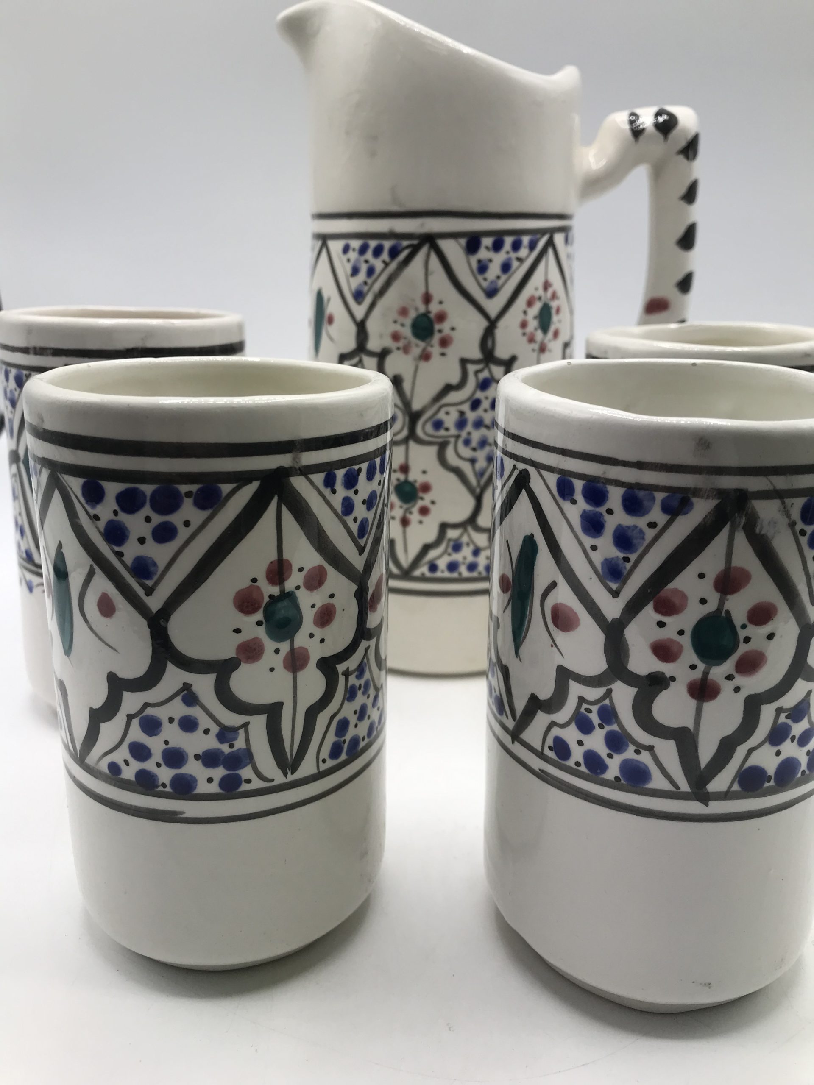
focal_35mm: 28
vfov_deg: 63.4
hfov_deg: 49.7
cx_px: 407
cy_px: 542
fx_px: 878
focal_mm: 3.99
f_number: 1.8
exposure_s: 1/570
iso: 20
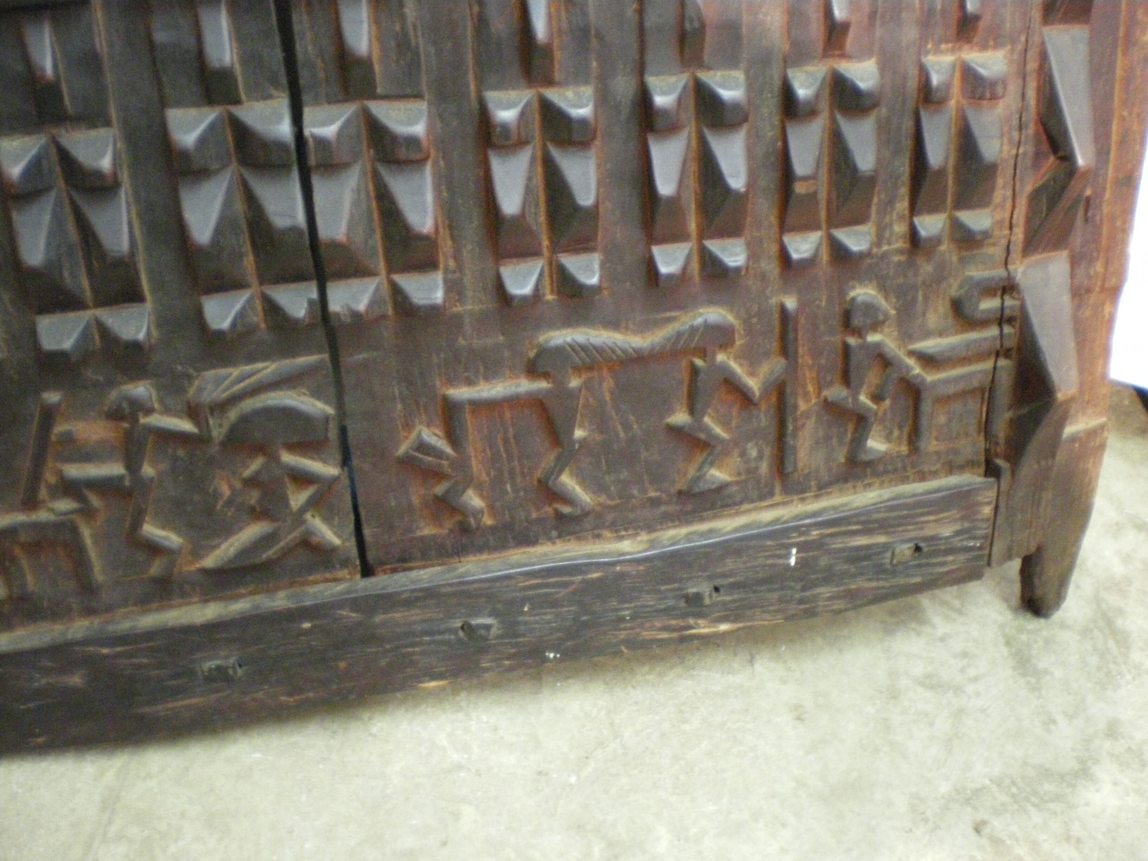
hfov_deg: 51.4
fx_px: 1194
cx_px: 574
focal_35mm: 36
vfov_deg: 39.7
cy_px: 430
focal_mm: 6.3
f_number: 3.1
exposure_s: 1/4
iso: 800
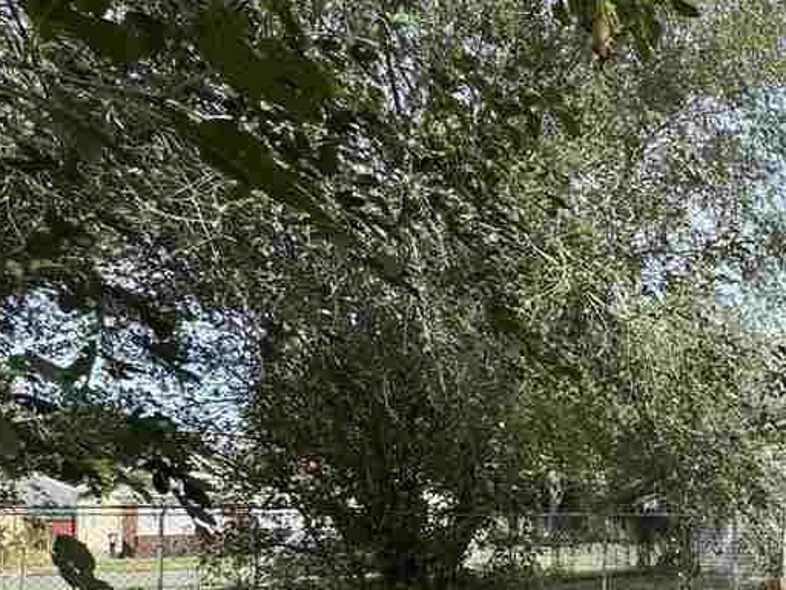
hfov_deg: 45.4
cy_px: 529
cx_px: 765
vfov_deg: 38.0
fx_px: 795
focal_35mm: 35
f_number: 2.2
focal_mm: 2.22
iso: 50
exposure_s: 1/1637
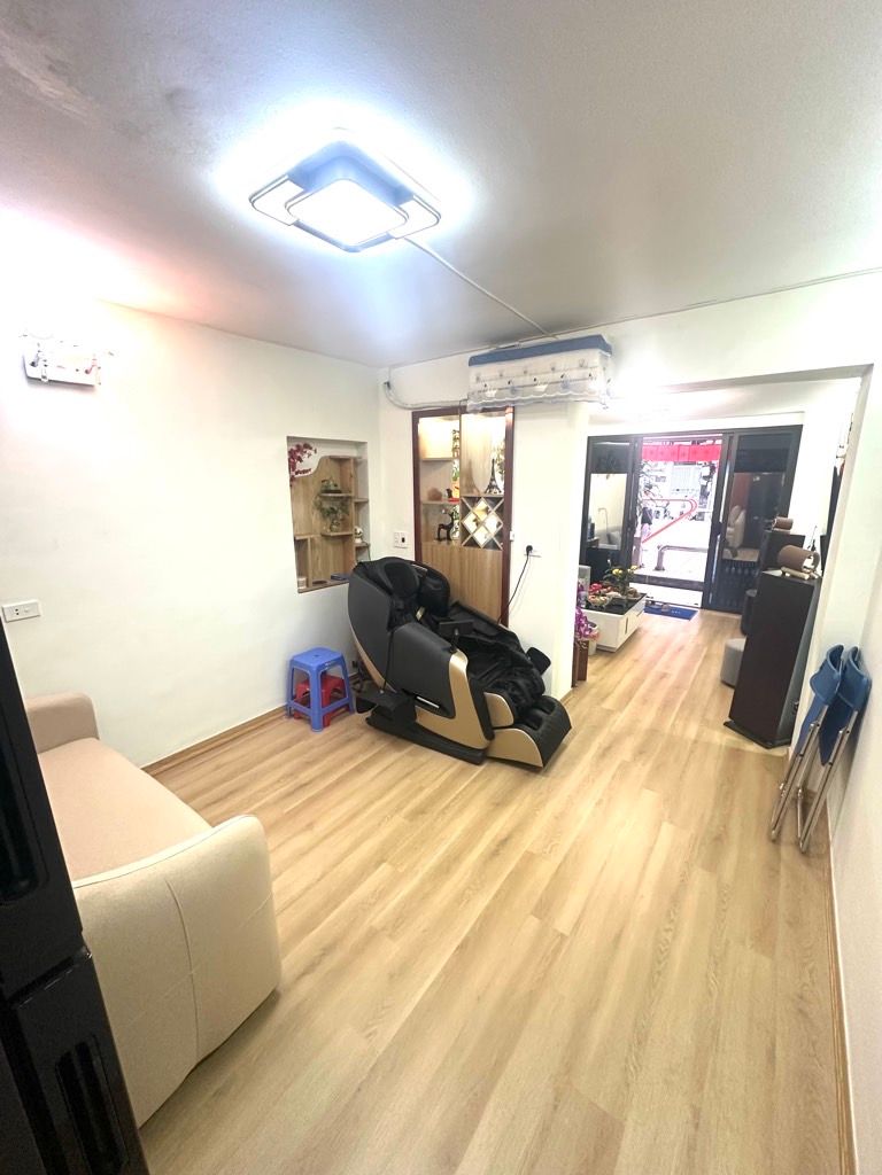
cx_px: 441
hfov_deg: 85.7
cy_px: 588
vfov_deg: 102.1
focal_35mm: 14
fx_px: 476
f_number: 2.2
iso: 250
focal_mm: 2.22
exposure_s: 1/50
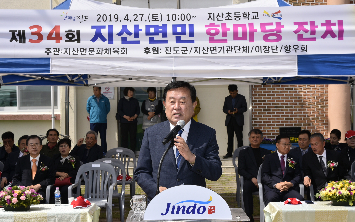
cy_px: 120
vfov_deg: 22.0
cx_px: 183
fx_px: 571
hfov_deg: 34.5
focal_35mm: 59
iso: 100
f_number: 10
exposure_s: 1/250
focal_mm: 55
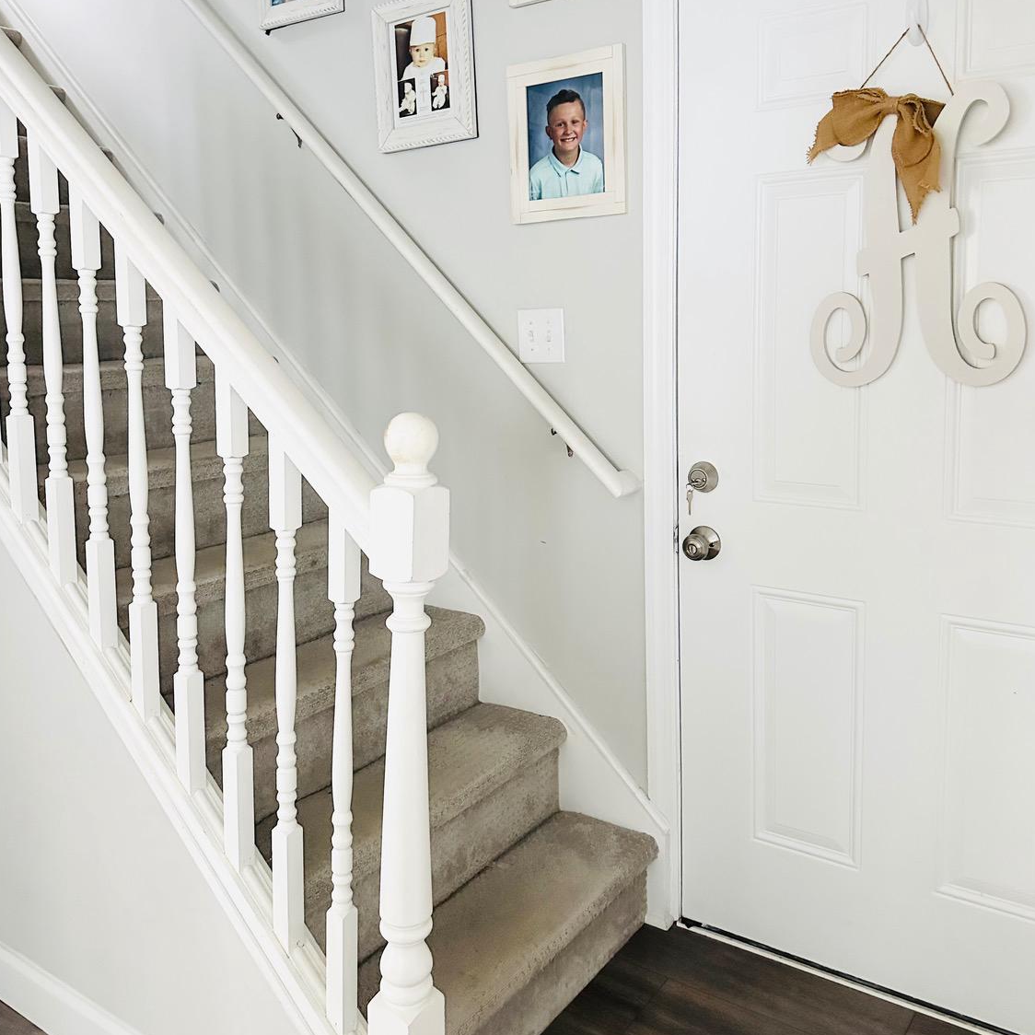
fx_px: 981
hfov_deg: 55.6
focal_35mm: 29
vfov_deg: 55.3
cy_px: 422
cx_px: 524
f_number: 1.78
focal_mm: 6.86
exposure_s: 1/40
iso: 1000
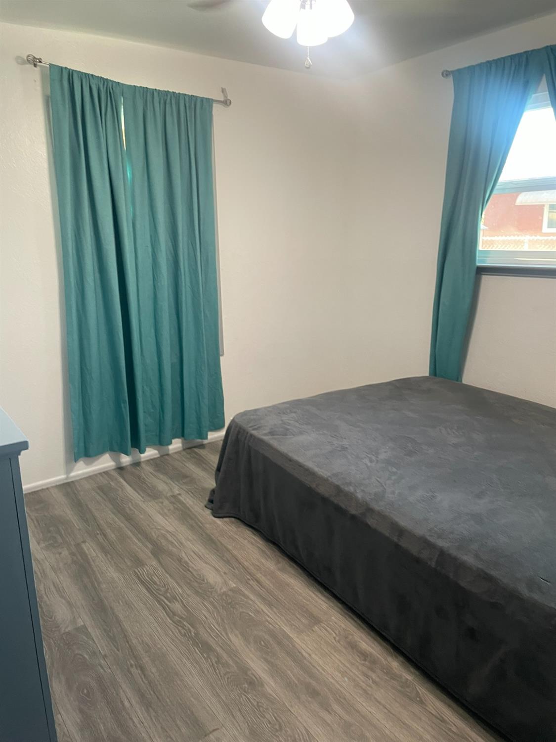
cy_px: 371
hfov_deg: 53.1
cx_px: 278
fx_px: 557
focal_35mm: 26
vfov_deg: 67.3
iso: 125
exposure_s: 1/60
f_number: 1.6
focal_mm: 4.2
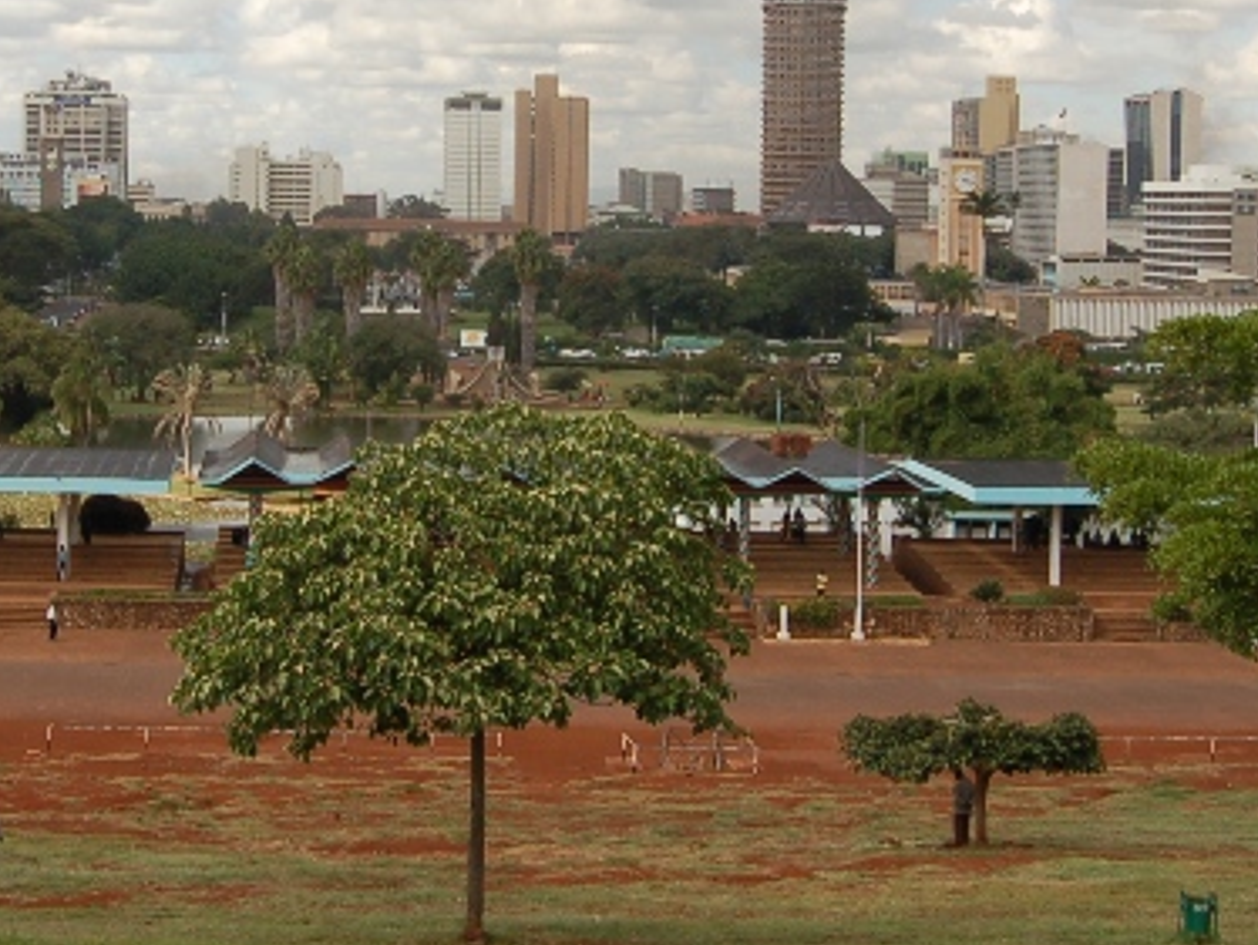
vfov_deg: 20.5
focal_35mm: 71
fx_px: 2582
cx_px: 468
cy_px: 200
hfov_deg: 27.3
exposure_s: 1/250
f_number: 8
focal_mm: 18
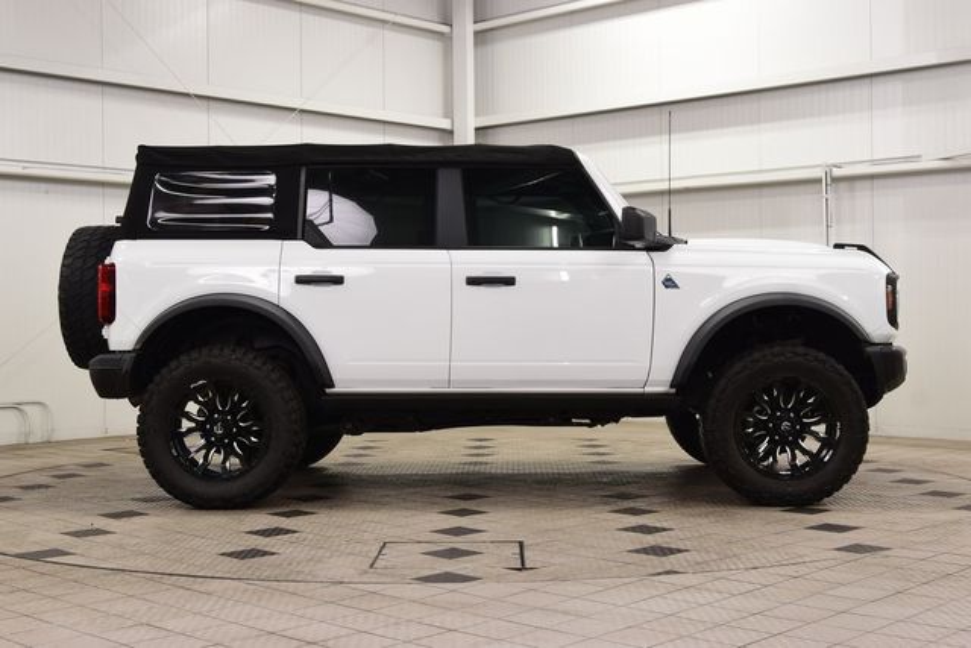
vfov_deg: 26.5
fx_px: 1376
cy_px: 324
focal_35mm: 51
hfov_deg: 38.9
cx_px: 486
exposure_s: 1/30
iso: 640
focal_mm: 34
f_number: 7.1
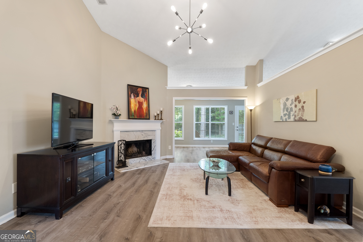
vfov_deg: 73.8
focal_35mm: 16
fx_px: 161
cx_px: 182
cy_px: 121
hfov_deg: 96.7
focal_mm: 16
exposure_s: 1/13
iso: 1250
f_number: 7.1
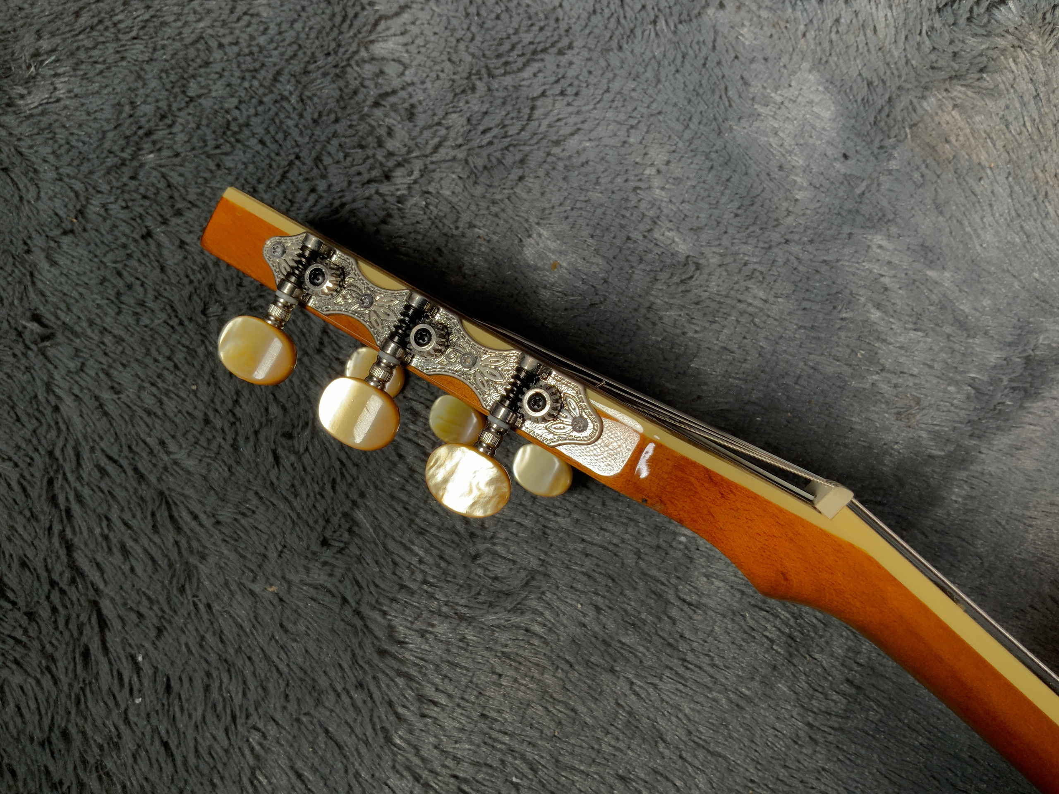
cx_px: 530
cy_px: 397
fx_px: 887
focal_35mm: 29
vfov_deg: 48.2
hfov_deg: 61.7
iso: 25
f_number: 1.8
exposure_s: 1/104
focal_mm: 3
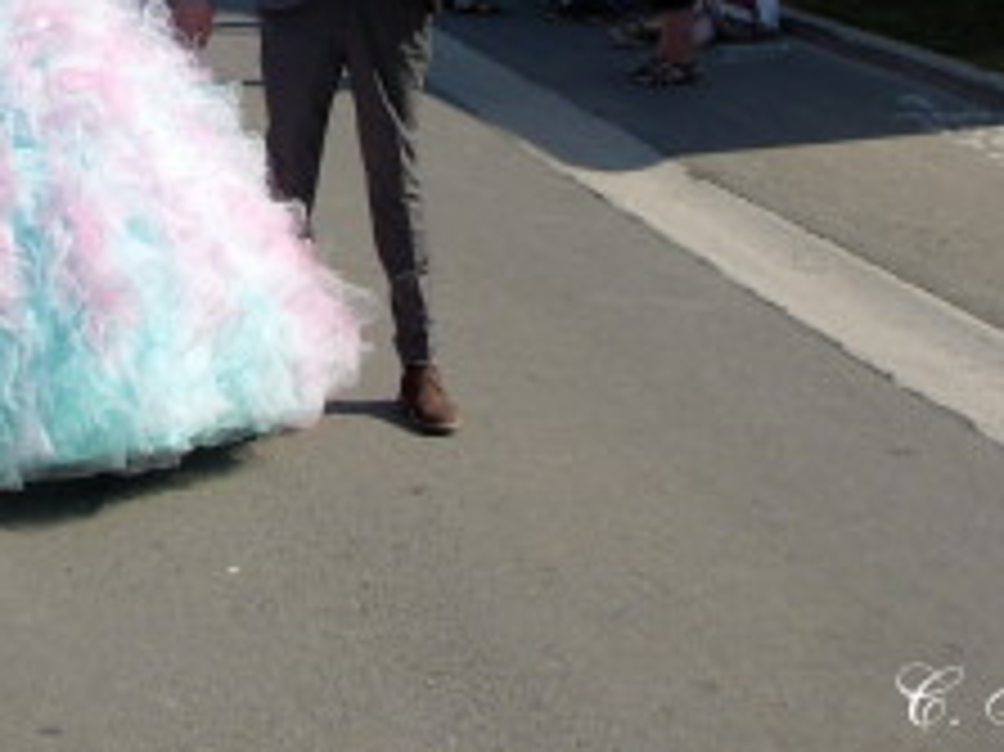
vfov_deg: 16.7
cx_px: 212
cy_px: -27
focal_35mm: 86
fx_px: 2493
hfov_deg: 22.5
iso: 70
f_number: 5.6
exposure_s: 1/280
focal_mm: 6.2
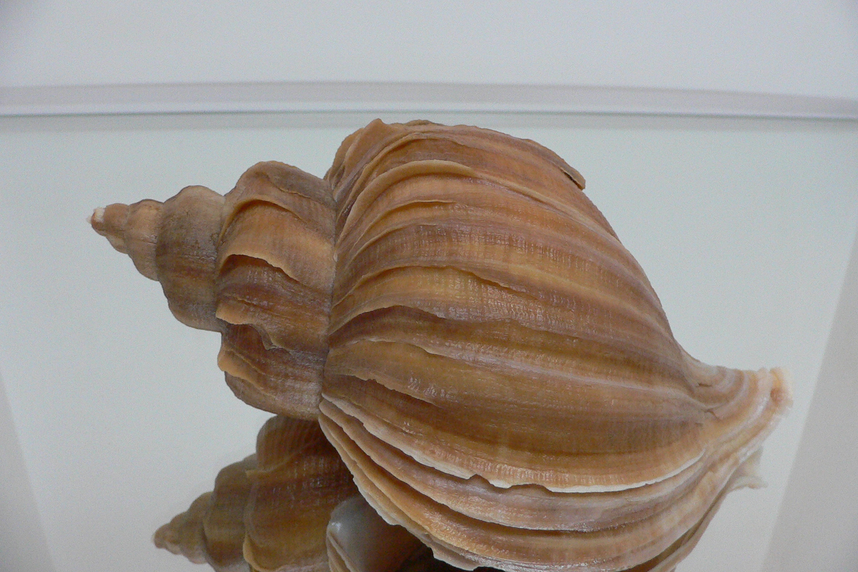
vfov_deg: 35.9
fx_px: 882
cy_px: 286
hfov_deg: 51.9
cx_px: 431
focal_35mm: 37
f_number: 2.8
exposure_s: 1/50
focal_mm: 4.6
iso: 200
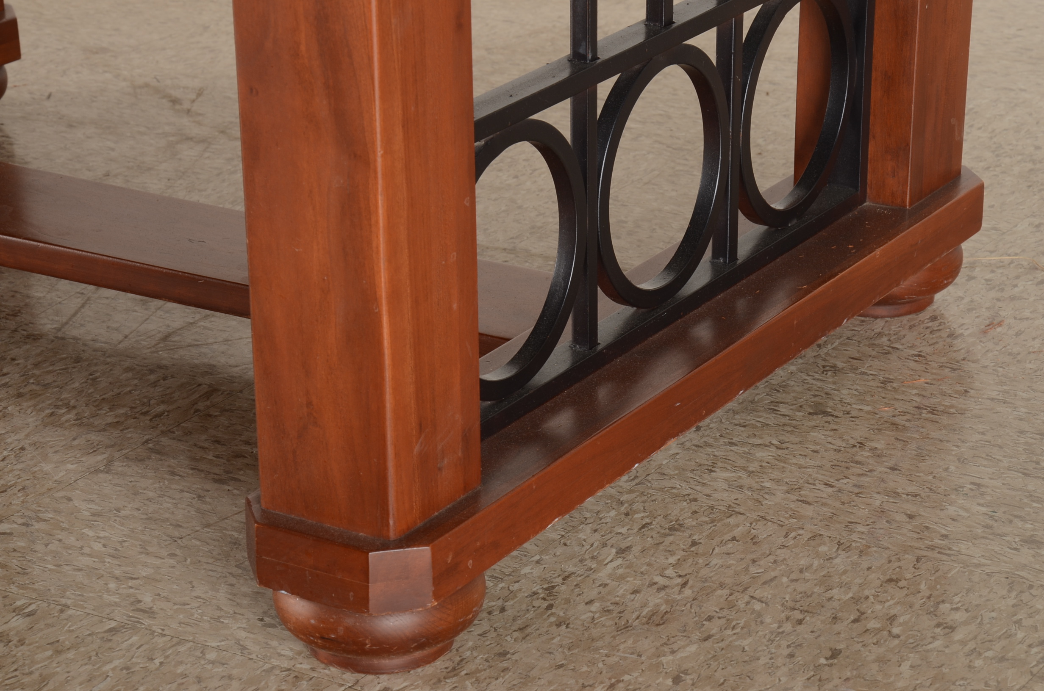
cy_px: 346
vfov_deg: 13.0
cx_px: 522
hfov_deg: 19.5
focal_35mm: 105
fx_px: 3039
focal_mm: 70
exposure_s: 1/125
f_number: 13
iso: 125
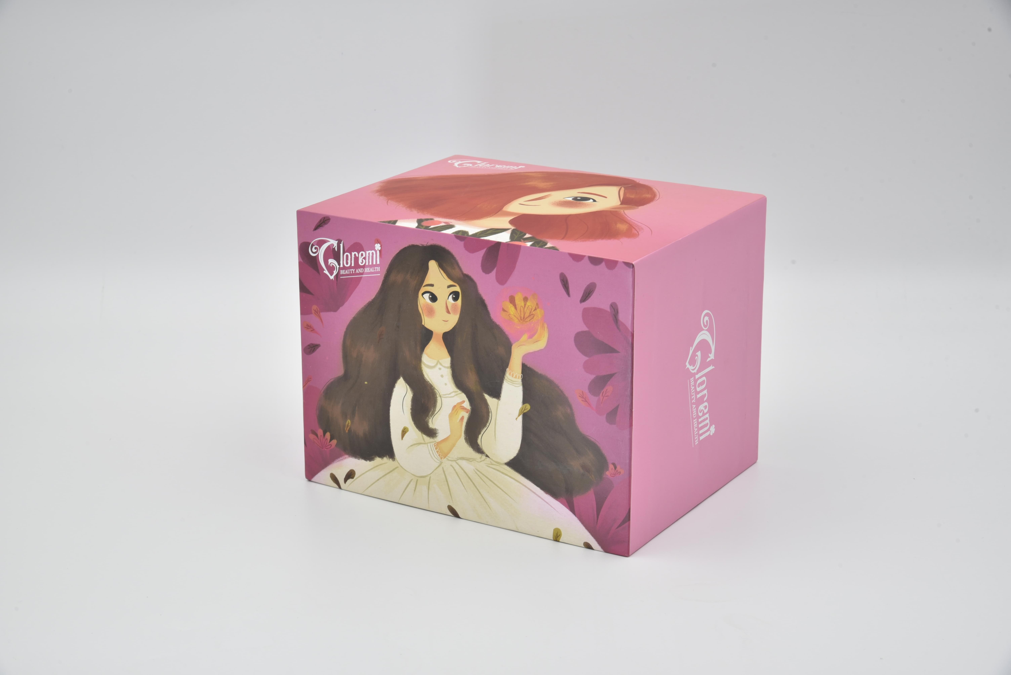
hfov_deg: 27.0
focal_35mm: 75
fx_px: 2107
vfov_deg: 18.2
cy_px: 338
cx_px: 506
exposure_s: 1/4
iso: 100
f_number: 13
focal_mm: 75
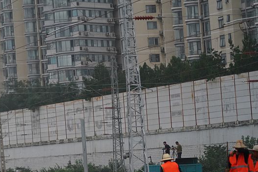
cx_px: -11
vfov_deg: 5.9
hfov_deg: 8.8
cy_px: 187
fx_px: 1656
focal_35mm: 231
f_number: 4
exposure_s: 1/8000
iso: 1250
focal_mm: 102
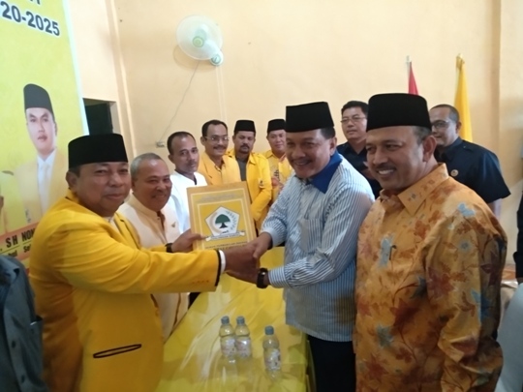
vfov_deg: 61.1
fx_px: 332
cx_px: 262
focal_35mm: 22
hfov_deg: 76.4
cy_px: 196
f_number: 2.2
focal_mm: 3.81
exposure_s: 1/20
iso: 1000
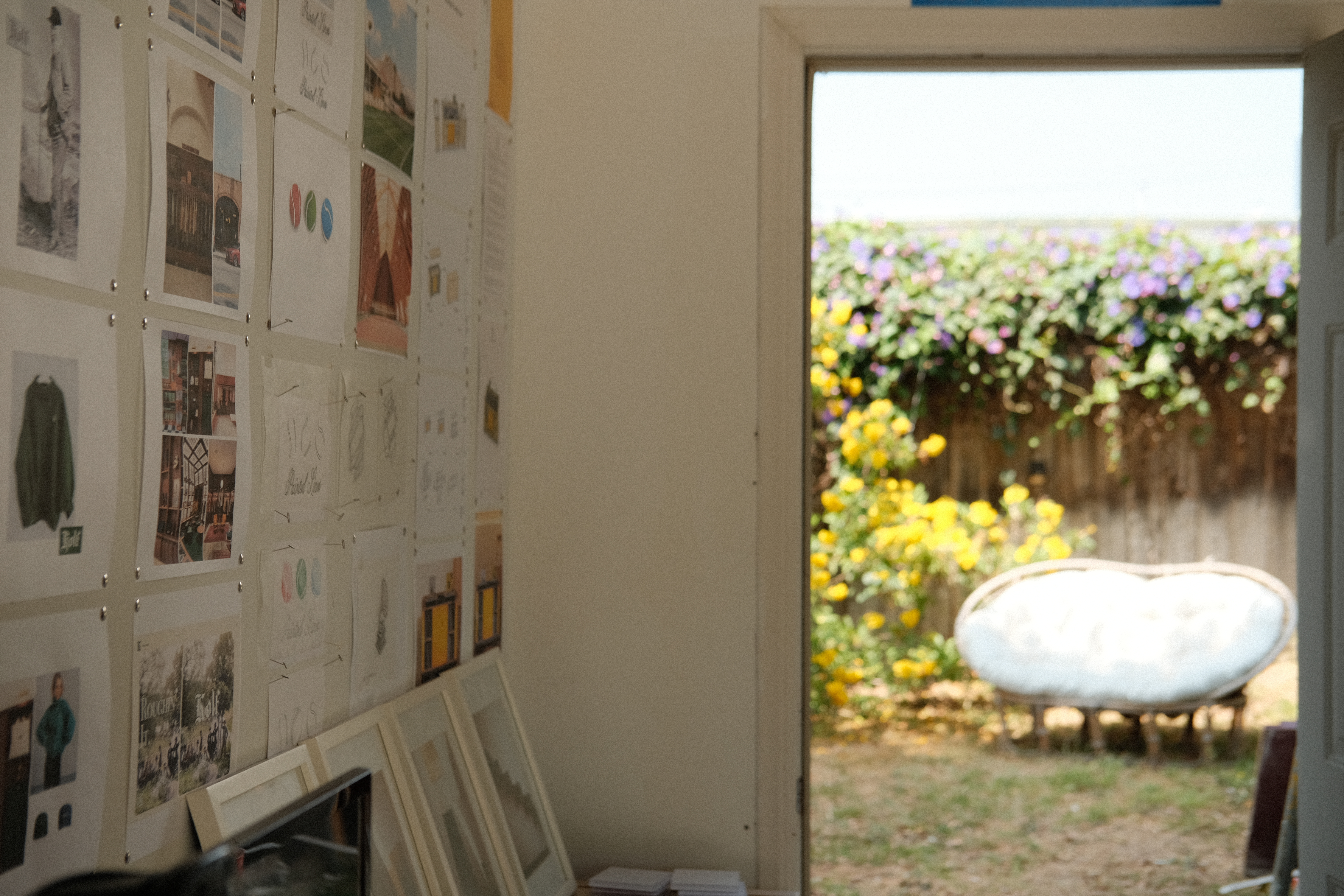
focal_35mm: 53
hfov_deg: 37.5
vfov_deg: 25.5
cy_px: 448
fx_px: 1979
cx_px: 672
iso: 320
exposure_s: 1/350
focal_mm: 35
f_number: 4
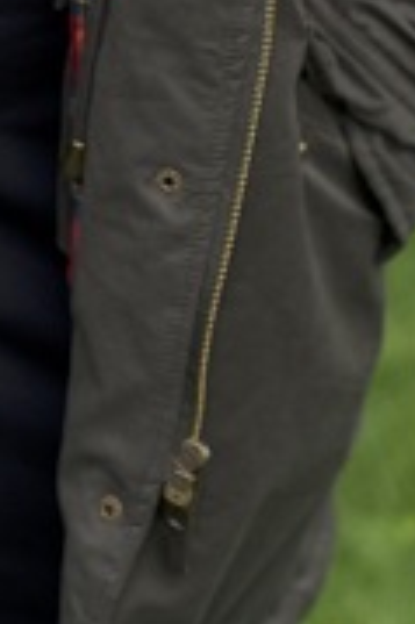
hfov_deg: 8.2
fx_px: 2876
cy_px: -457
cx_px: -56
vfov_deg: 11.6
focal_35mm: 166
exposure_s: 1/640
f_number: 2
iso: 100
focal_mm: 35
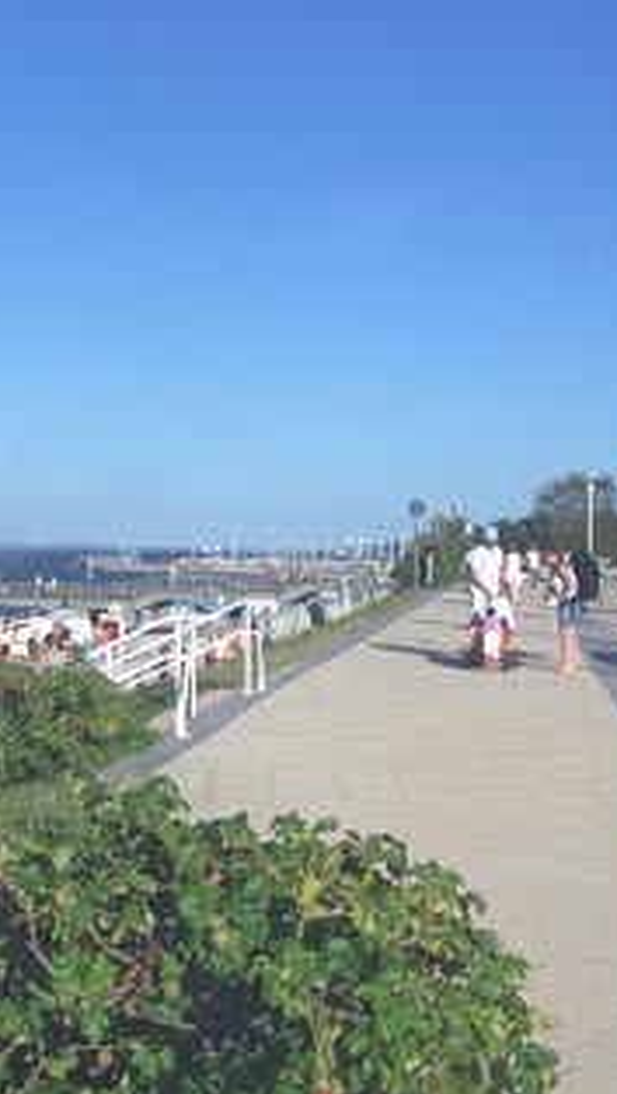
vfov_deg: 37.2
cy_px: 549
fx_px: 1626
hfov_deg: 21.4
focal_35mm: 56
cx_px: 235
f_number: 5.6
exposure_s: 1/640
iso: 64
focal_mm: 6.3
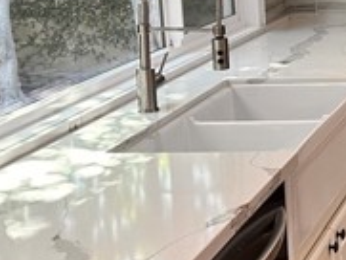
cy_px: 6
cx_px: 543
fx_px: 850
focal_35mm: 85
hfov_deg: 19.5
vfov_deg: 17.0
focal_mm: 6.86
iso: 160
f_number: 1.78
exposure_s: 1/120
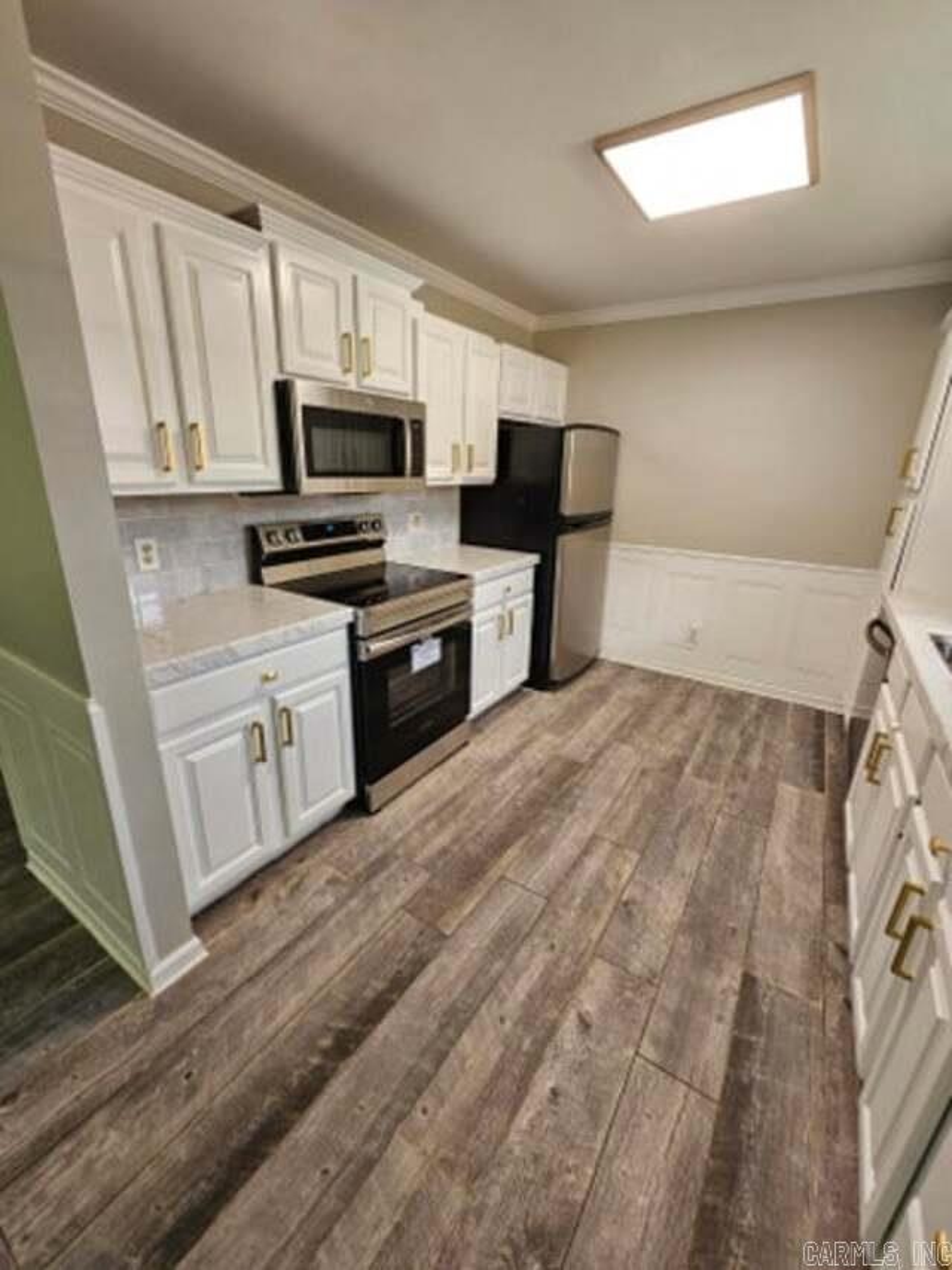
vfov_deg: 106.2
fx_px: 477
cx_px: 476
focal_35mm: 13
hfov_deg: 89.9
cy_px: 635
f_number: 2.2
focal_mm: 2.2
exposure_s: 1/60
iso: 100
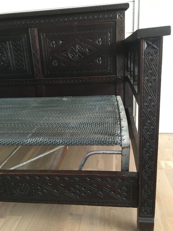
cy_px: 116
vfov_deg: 61.7
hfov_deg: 48.2
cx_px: 86
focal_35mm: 29
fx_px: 193
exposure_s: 1/25
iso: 250
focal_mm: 4.15
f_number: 2.2
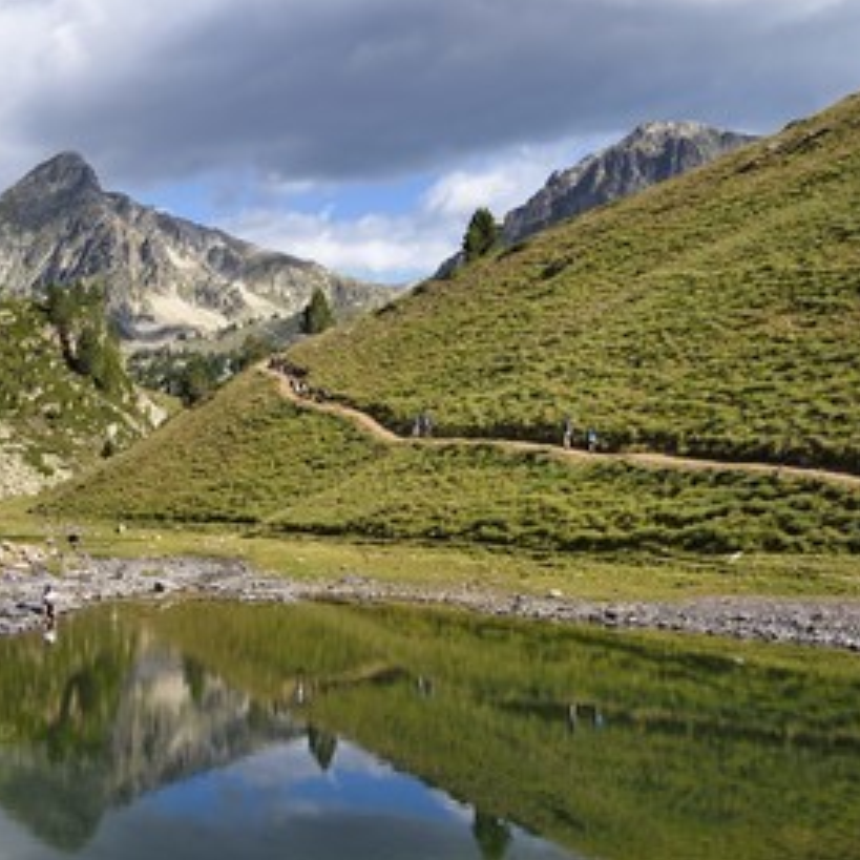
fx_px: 1546
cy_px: 425
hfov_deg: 30.7
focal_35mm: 55
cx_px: 250
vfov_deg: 31.1
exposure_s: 1/250
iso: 200
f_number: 11
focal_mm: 42
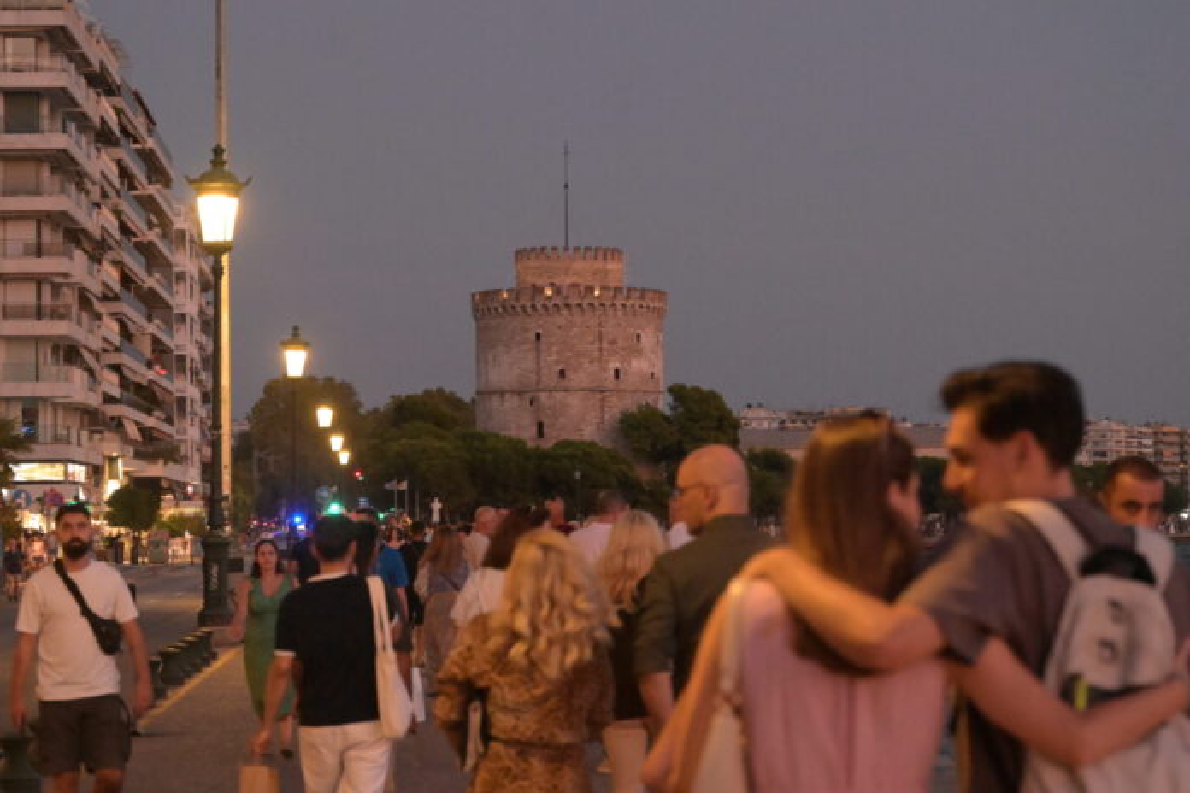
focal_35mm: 105
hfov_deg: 19.5
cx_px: 595
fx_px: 3471
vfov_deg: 13.0
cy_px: 396
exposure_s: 1/200
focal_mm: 70
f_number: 4
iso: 6400
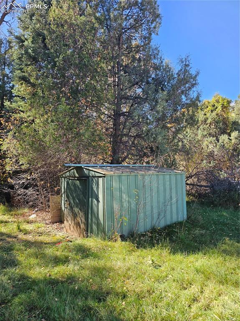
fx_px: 213
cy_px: 160
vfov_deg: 74.0
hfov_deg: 58.8
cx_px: 120
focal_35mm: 23
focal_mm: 6.3
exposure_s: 1/120
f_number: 1.7
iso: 12
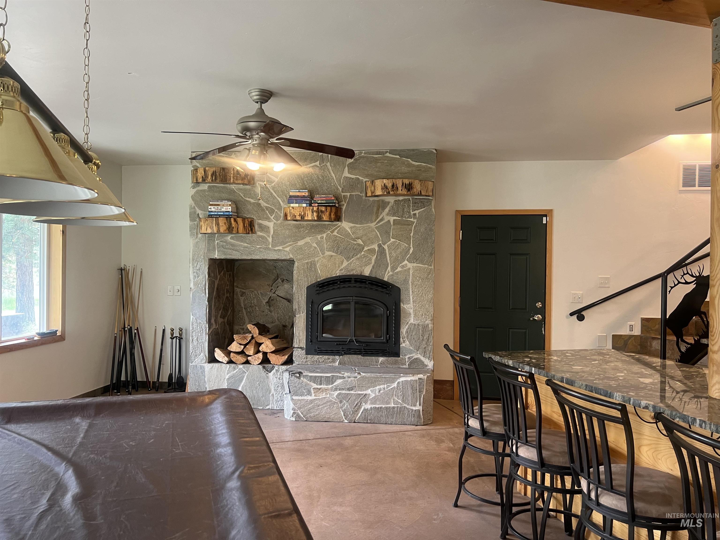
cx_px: 360
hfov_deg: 67.3
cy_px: 270
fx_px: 541
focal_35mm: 26
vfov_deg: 53.1
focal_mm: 5.7
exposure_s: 1/60
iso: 100
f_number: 1.5
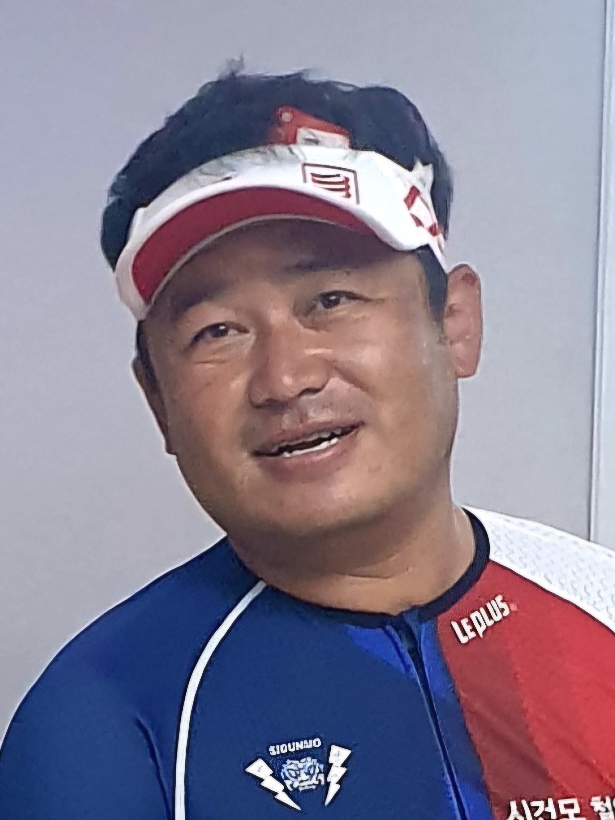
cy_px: 410
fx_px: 616
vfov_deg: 67.3
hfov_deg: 53.0
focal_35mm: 26
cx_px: 308
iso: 125
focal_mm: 4.3
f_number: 2.4
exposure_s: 1/60.2
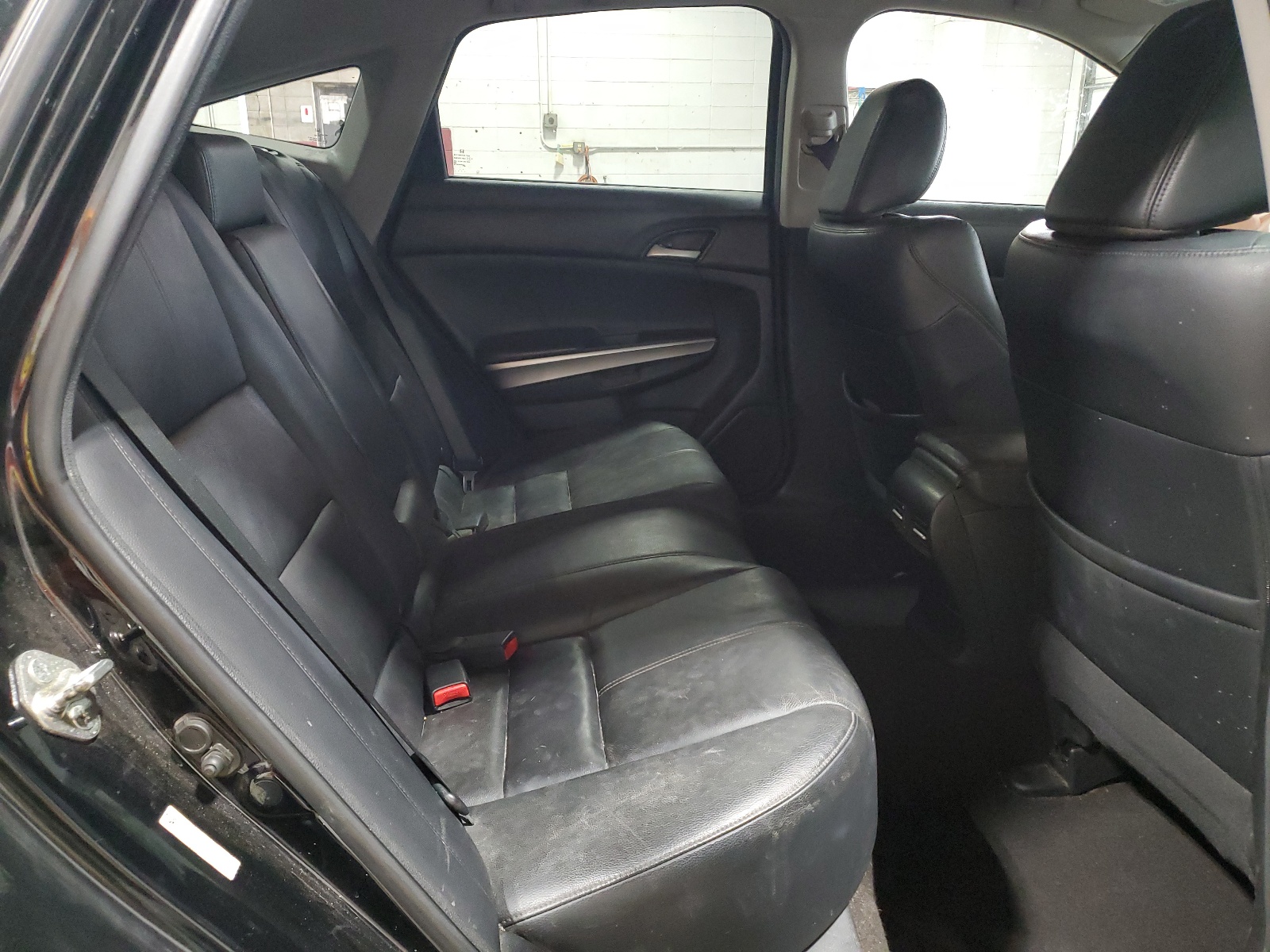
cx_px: 635
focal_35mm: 26
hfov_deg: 67.3
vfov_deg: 53.1
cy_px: 476
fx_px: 954
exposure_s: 1/40
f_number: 1.5
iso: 363
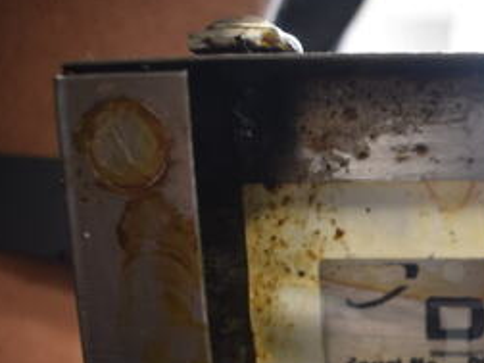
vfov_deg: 20.4
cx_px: 572
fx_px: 979
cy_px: 350
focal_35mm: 70
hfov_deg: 25.2
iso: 560
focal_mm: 20
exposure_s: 1/30
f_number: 3.5
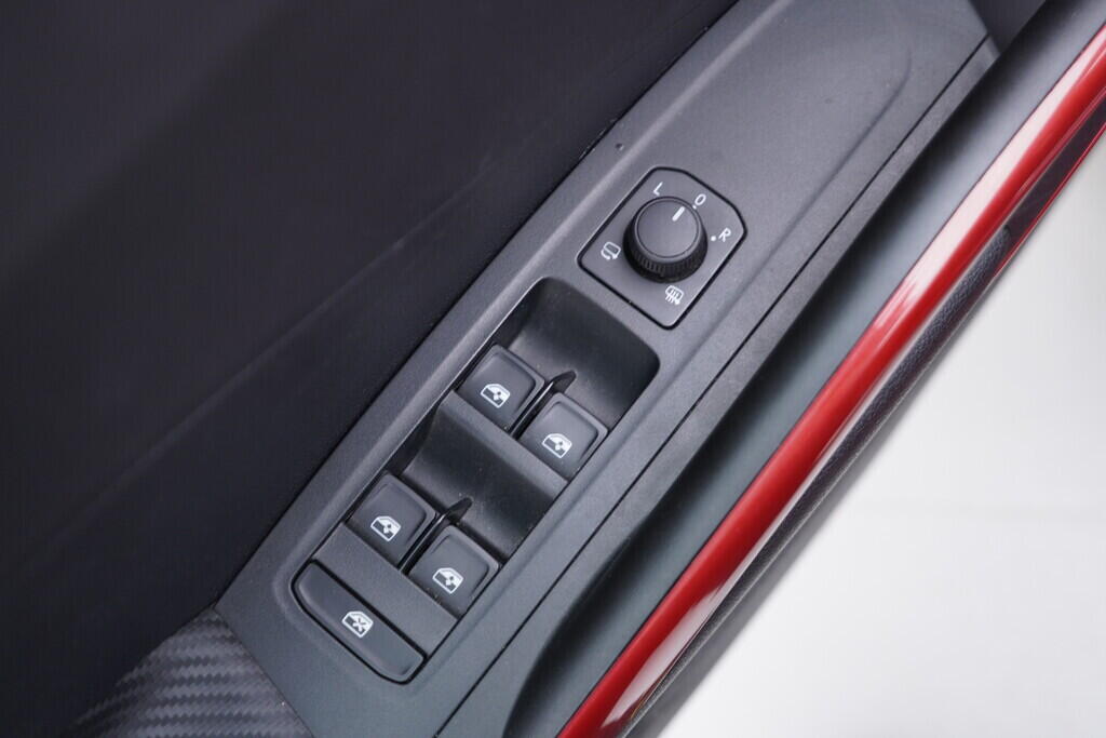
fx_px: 1106
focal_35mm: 36
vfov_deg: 36.9
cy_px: 369
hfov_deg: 53.1
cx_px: 553
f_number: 2.8
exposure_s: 1/40
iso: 250
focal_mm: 24
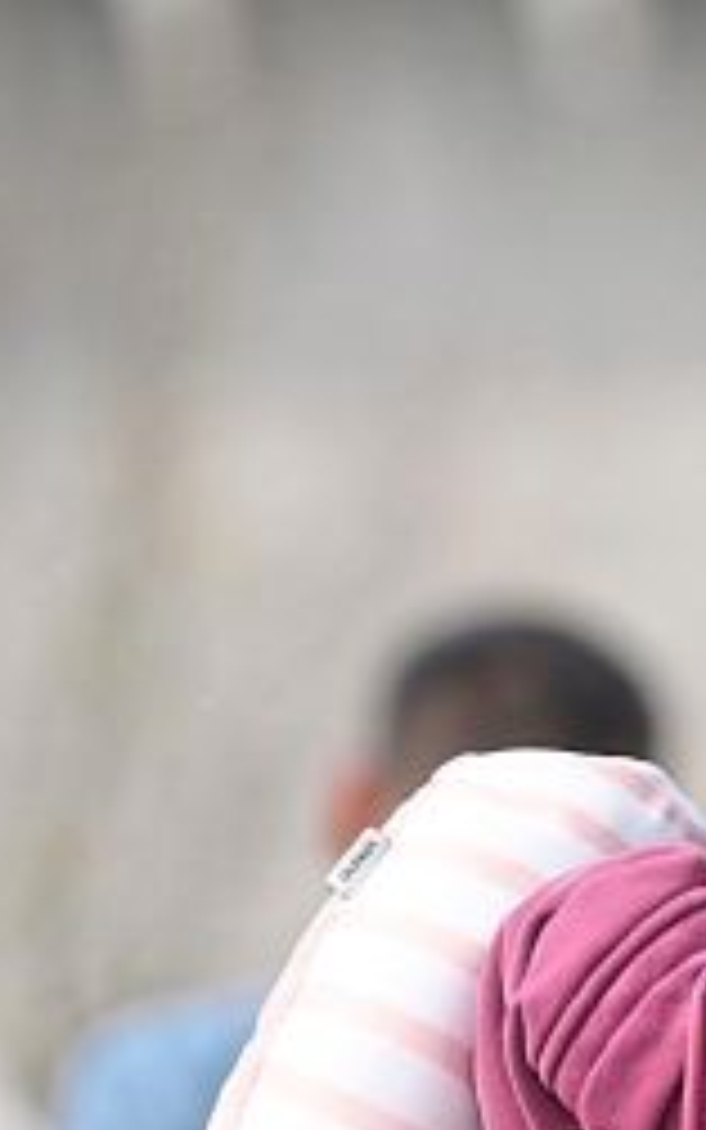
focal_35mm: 791
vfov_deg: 2.7
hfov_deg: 1.7
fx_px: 24337
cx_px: 2329
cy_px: -18
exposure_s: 1/640
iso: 100
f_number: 3.5
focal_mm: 157
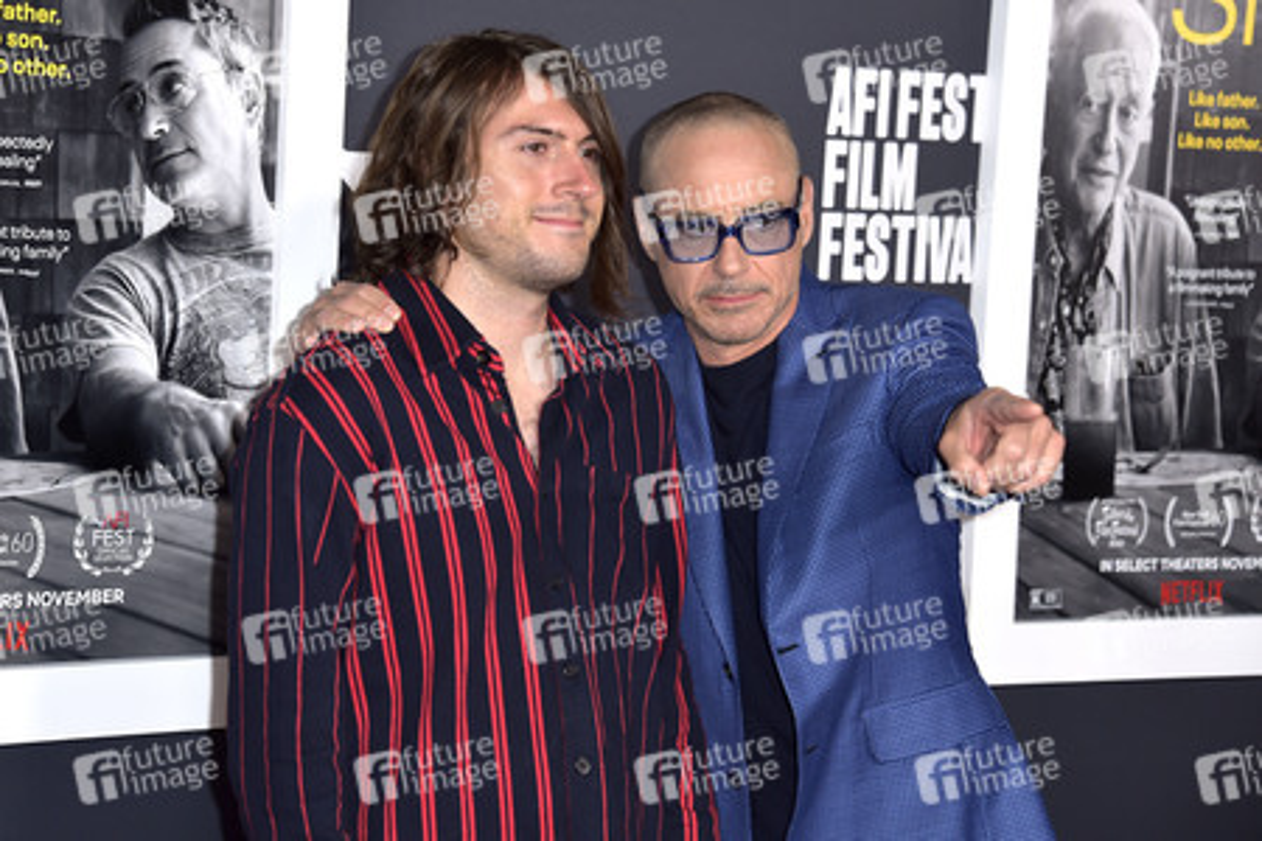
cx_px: 631
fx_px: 3505
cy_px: 420
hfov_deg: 20.4
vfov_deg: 13.7
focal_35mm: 100
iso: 800
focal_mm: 100
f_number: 6.3
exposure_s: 1/200
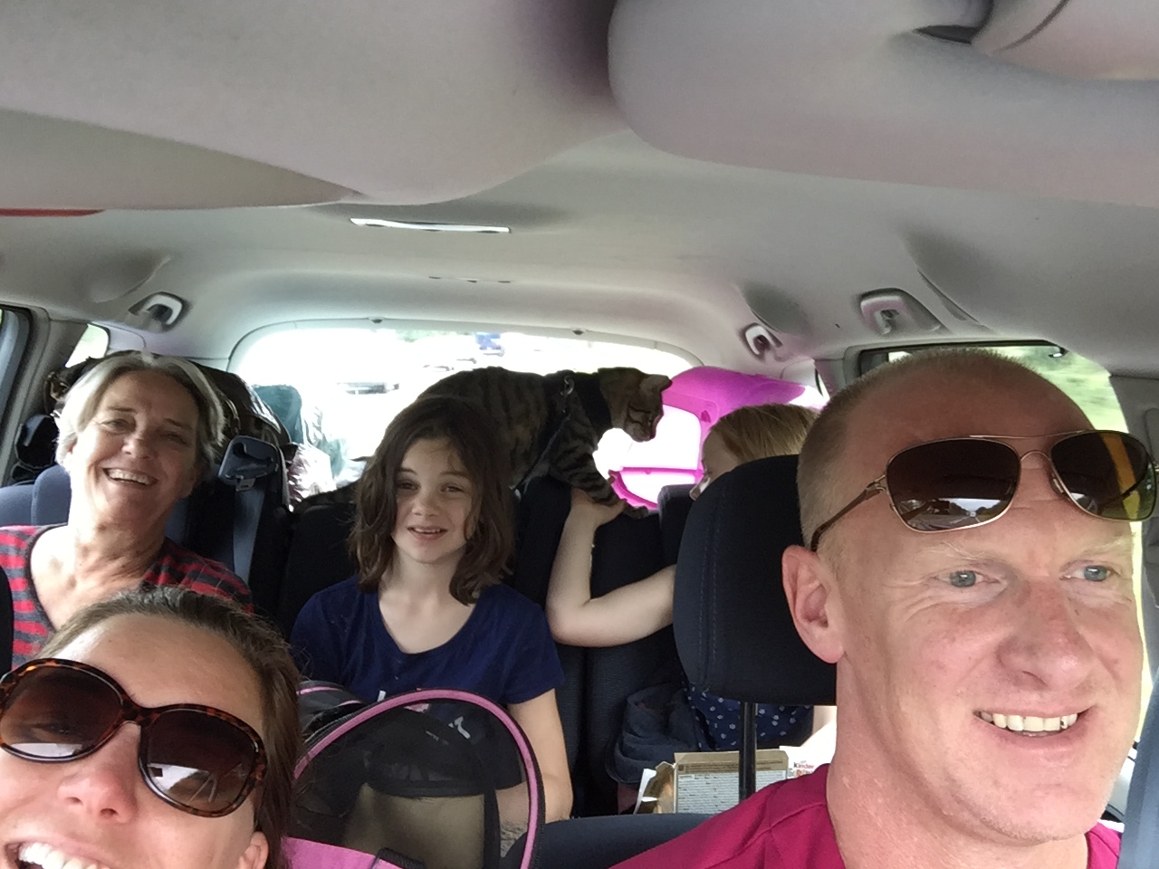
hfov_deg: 58.4
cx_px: 580
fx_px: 1038
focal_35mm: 31
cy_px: 434
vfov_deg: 45.4
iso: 32
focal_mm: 2.65
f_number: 2.2
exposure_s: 1/50
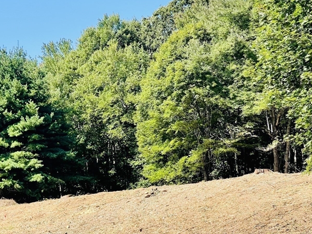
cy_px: 126
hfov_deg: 18.0
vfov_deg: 13.6
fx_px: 983
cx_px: 111
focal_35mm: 109
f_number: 2.2
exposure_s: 1/626
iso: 20
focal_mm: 7.5
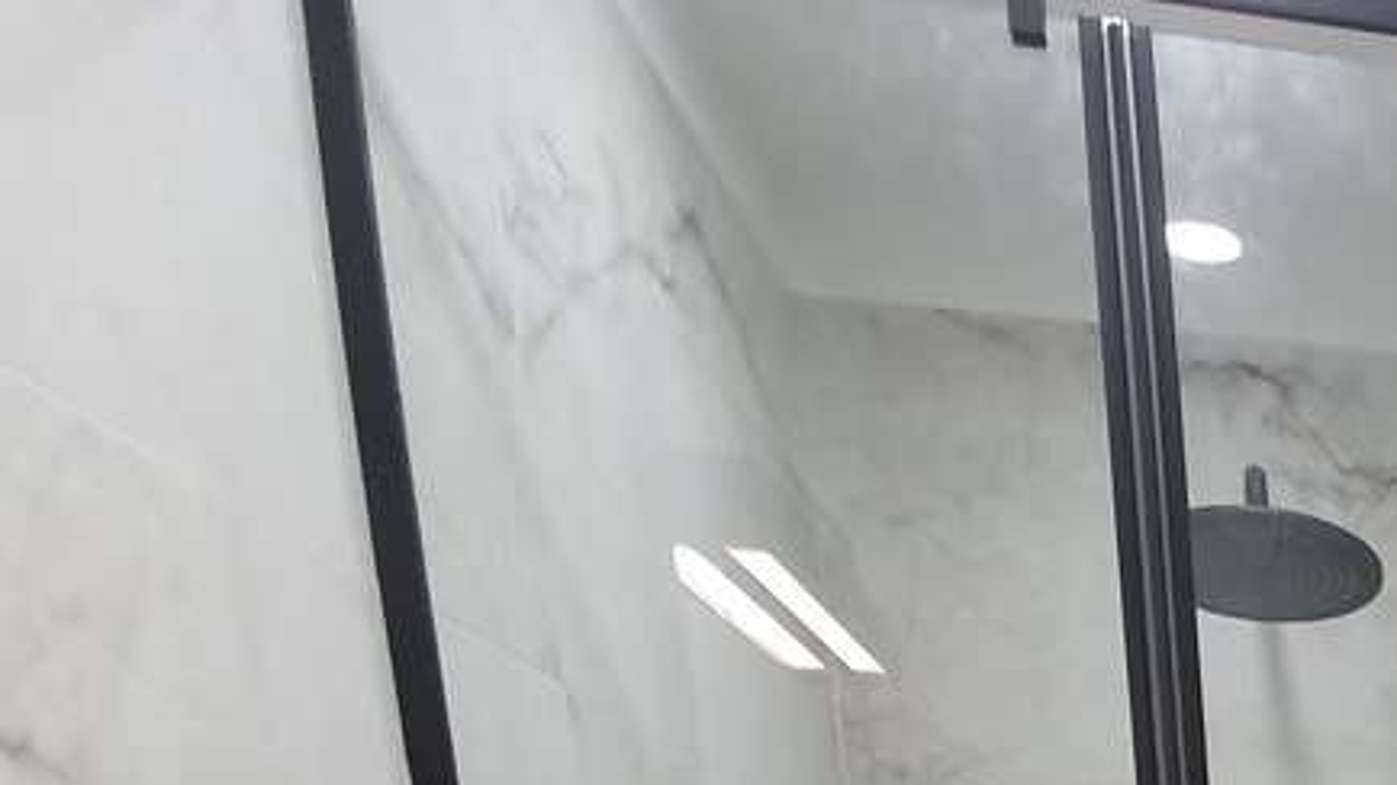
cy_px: 1552
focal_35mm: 49
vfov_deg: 17.6
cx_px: 1848
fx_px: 1815
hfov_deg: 31.6
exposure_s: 1/50
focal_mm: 1.8
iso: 125
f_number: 2.2
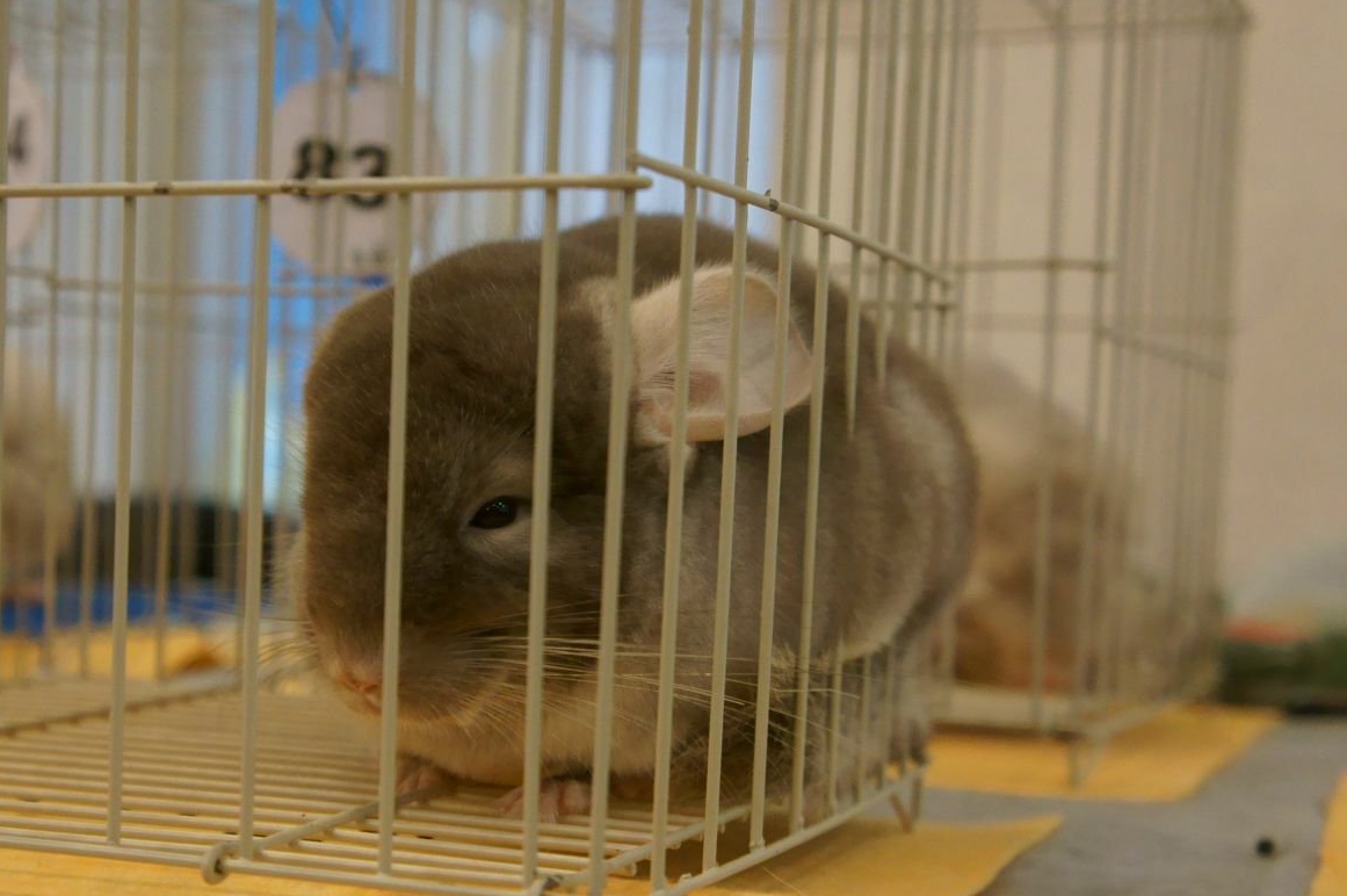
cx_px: 531
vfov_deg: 21.8
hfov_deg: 32.3
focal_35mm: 62
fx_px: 2318
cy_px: 547
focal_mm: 30
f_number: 4
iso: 1000
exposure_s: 1/60
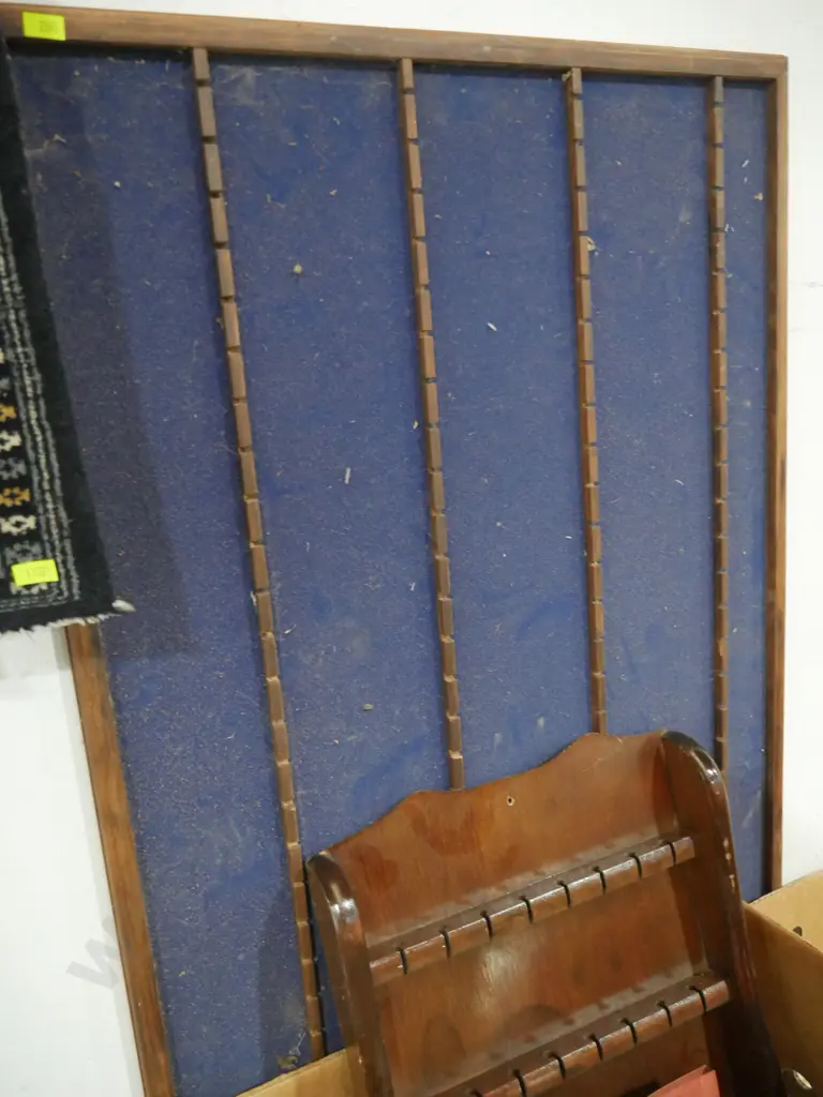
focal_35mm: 28
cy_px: 548
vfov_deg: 63.4
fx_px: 888
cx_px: 412
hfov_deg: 49.7
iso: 2500
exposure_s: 1/60
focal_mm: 14
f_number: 3.5
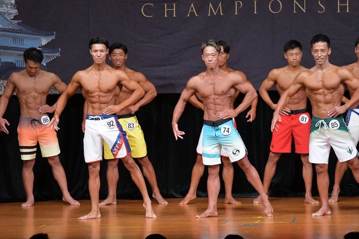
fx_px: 2542
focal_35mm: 255
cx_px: 180
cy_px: 120
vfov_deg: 5.4
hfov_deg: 8.1
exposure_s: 1/400
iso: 5000
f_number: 5.6
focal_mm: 170
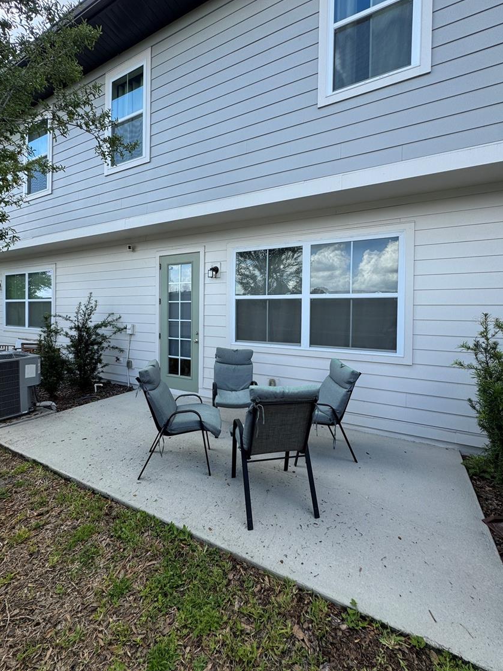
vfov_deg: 98.1
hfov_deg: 81.7
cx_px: 246
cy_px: 320
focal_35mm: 15
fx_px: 291
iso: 50
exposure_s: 1/569
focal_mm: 2.22
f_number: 2.2
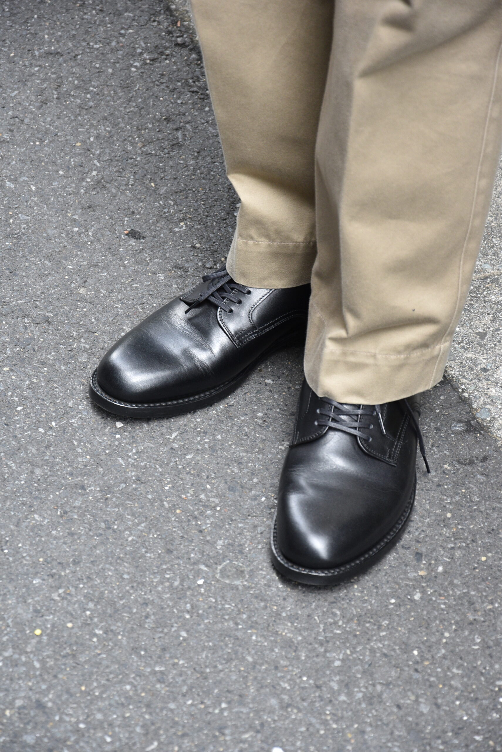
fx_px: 3288
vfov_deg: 13.0
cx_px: 251
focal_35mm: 158
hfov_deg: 8.7
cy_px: 376
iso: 640
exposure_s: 1/125
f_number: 5.6
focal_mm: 105
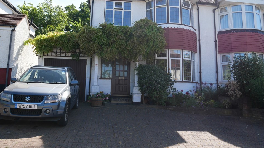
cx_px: 127
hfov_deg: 67.9
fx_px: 196
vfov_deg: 41.3
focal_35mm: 28
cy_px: 59
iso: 200
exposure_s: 1/320
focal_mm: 12
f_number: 5.6
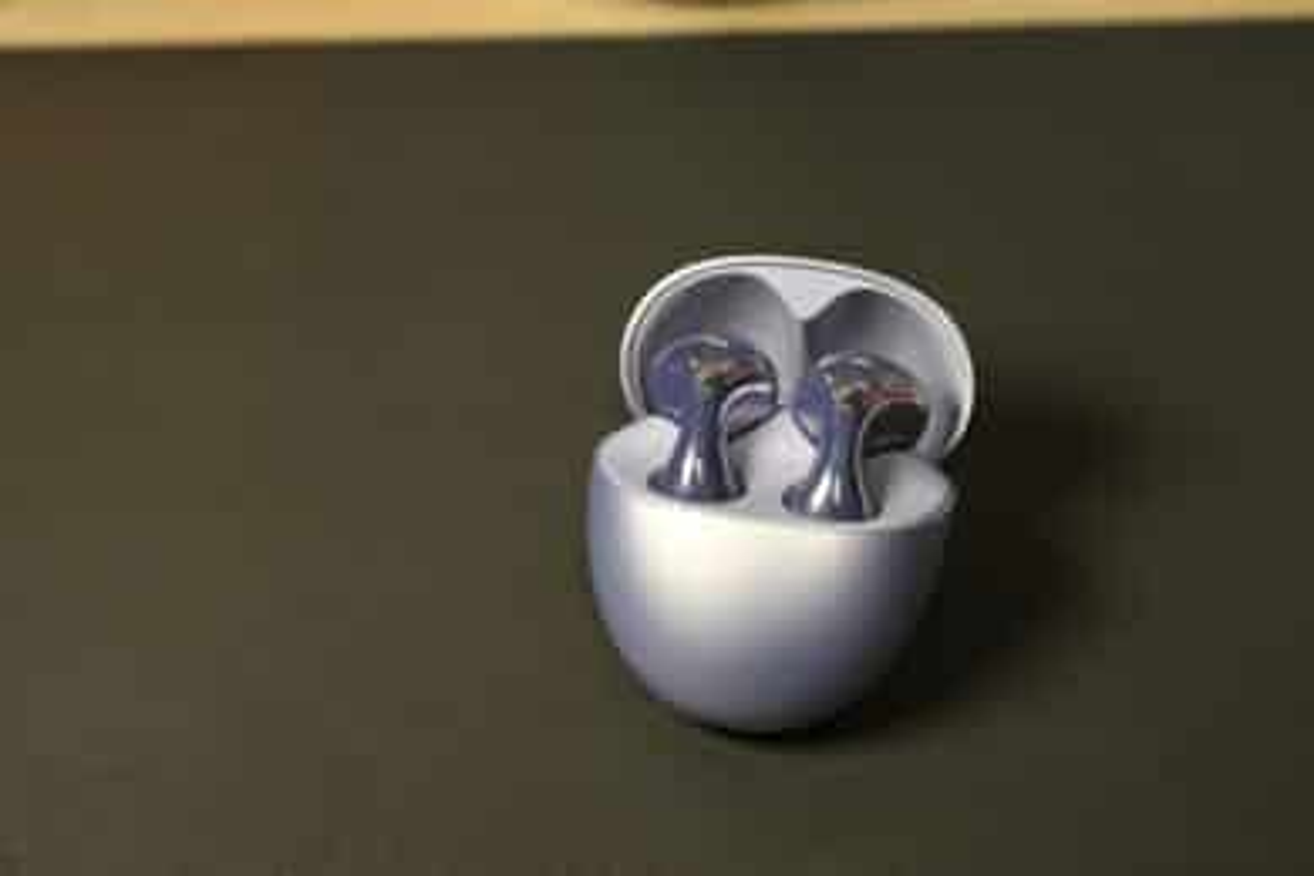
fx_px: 2737
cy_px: 438
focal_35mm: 75
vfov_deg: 18.2
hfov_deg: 27.0
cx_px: 657
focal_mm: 75
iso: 1800
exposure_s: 1/80
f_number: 7.1
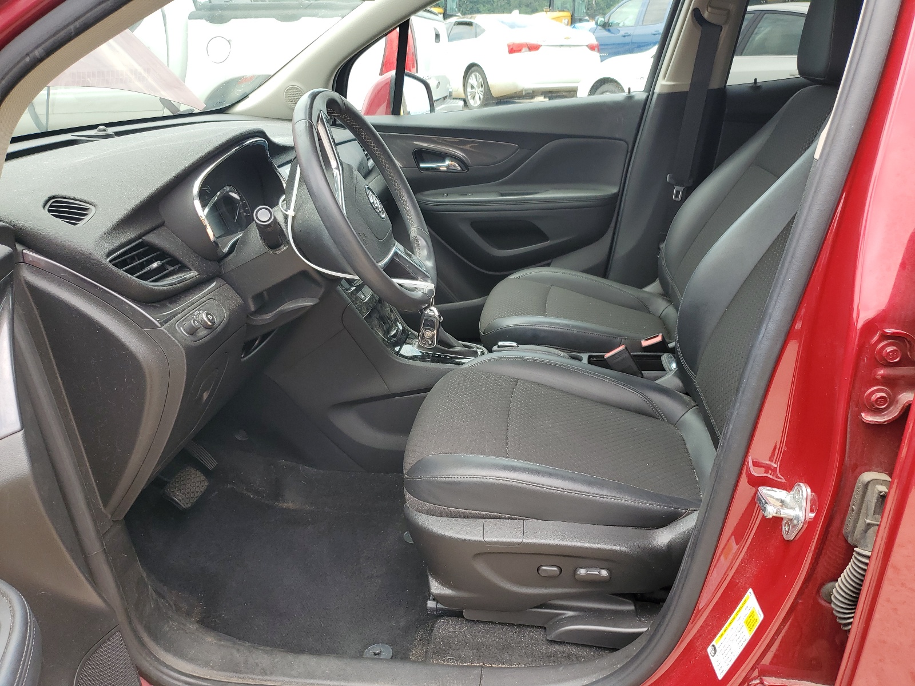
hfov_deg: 67.3
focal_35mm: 26
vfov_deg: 53.1
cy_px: 343
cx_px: 458
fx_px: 687
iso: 50
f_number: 1.5
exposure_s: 1/435
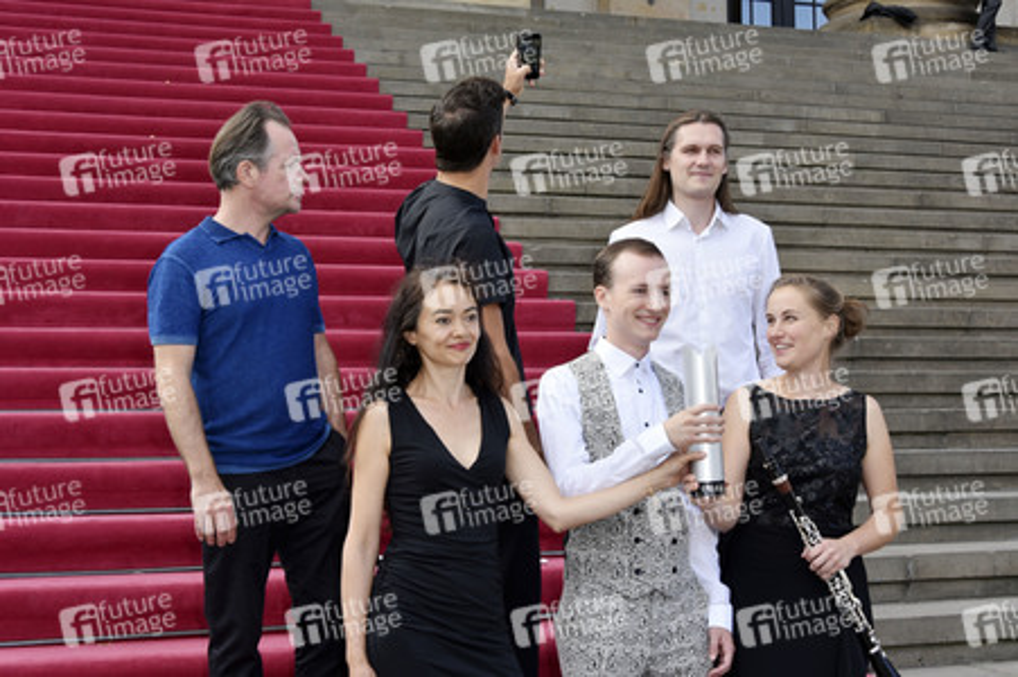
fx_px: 1639
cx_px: 509
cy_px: 338
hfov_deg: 34.5
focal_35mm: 58
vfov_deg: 23.3
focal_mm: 58
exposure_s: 1/100
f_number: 10
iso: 200
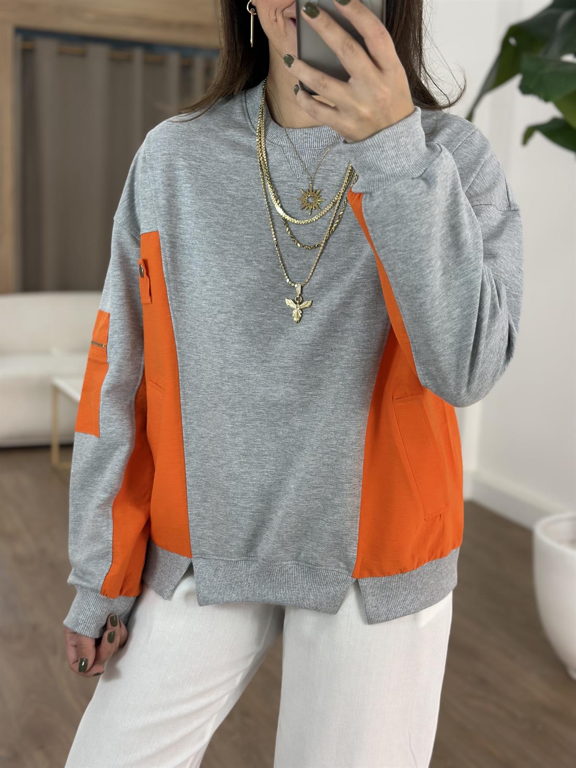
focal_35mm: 48
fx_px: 1065
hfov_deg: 30.3
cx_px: 288
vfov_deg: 39.7
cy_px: 384
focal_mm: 6.86
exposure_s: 1/268
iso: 80
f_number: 1.78
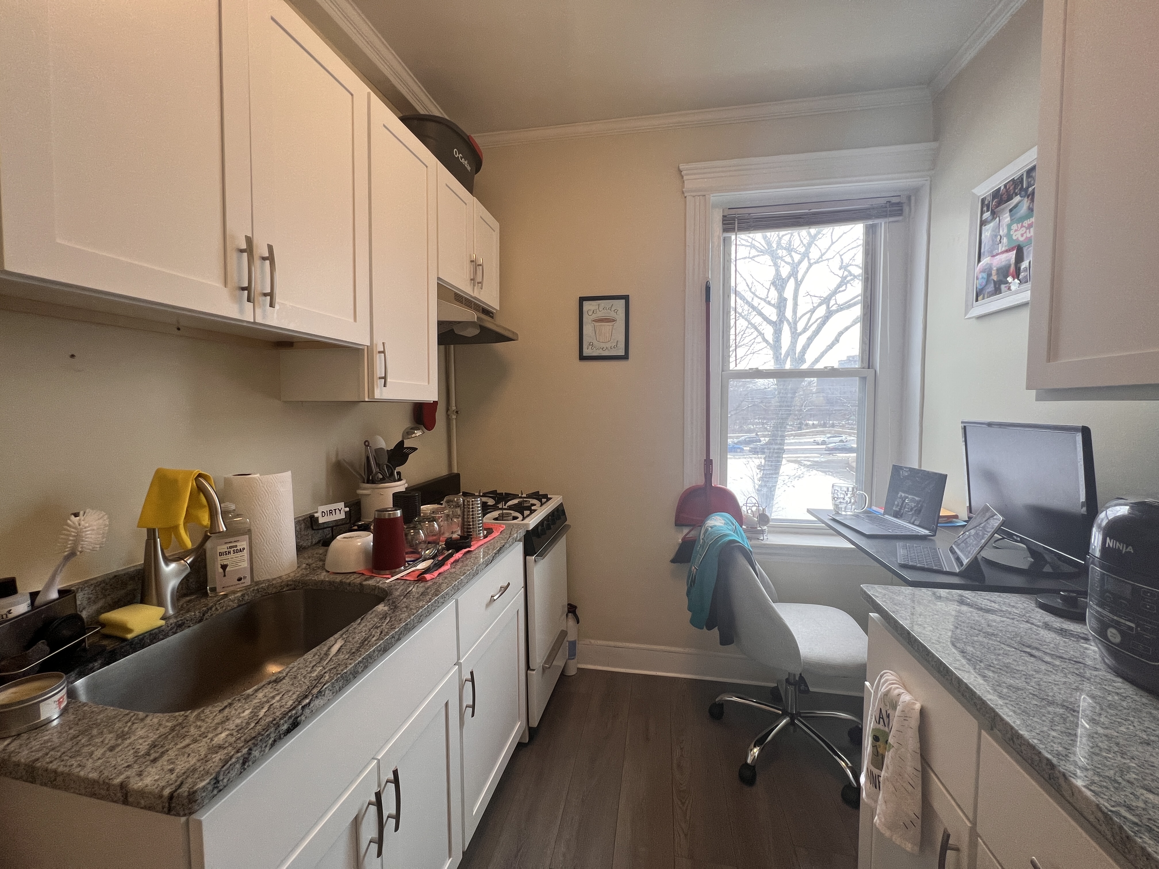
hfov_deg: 106.2
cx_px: 580
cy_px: 434
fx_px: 435
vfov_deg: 89.9
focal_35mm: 13
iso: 80
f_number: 1.8
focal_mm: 1.57
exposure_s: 1/120
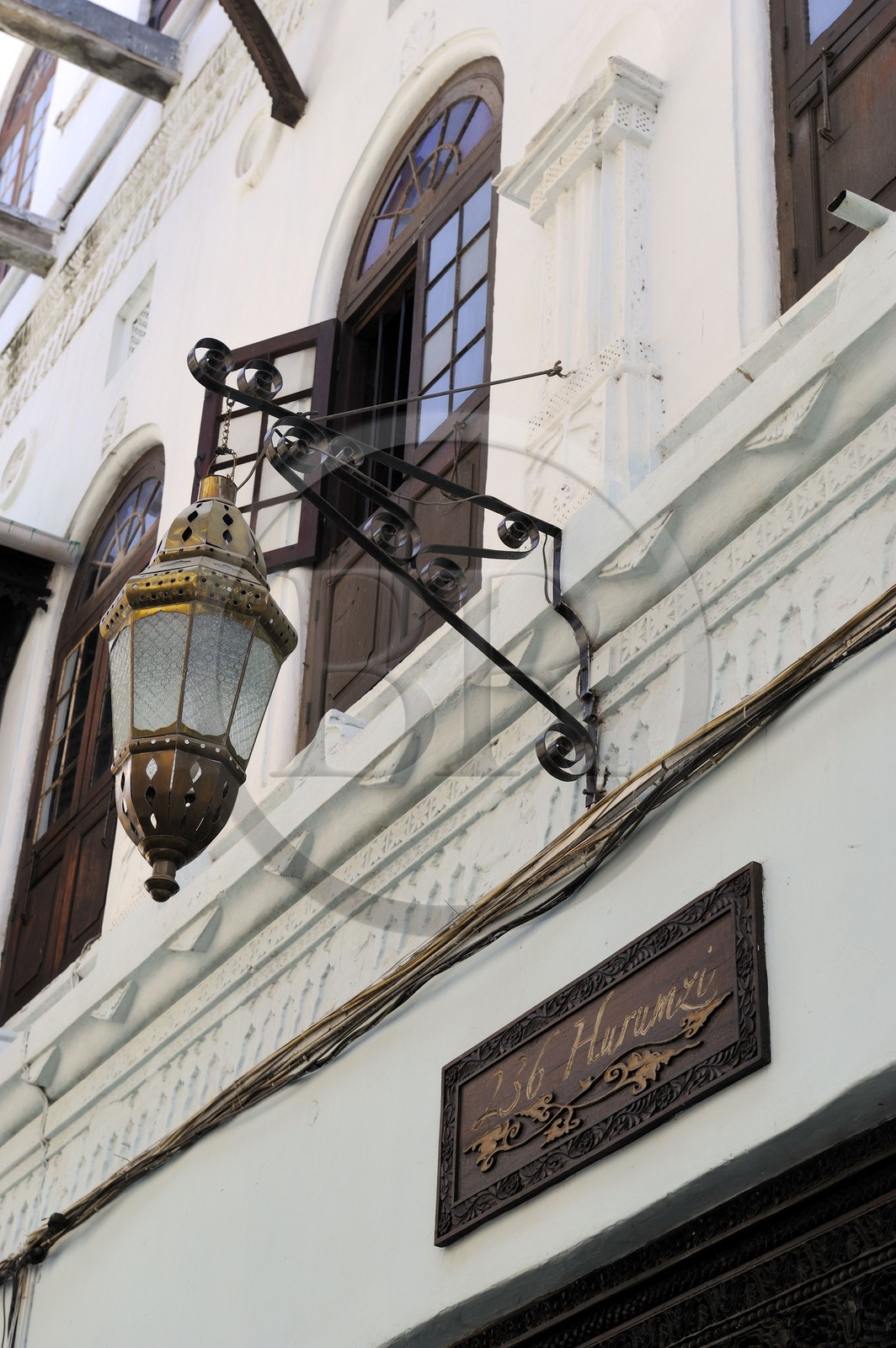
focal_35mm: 66
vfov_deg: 30.5
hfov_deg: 20.6
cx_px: 448
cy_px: 674
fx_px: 2468
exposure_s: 1/160
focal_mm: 66
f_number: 6.3
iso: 200
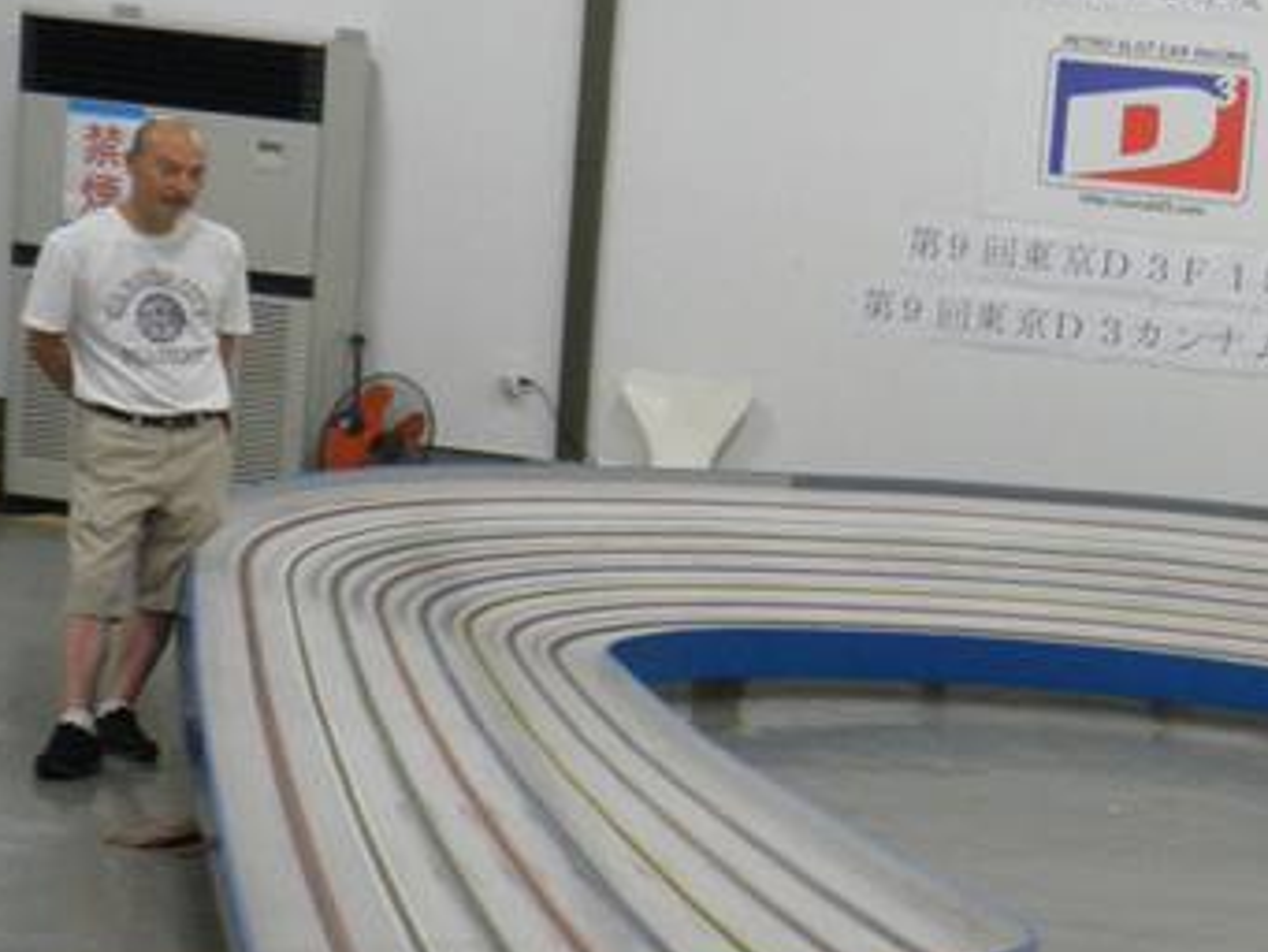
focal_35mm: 102
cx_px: 1644
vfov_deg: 14.3
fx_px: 3738
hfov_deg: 18.0
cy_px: 933
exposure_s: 1/25
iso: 200
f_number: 3.5
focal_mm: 6.1
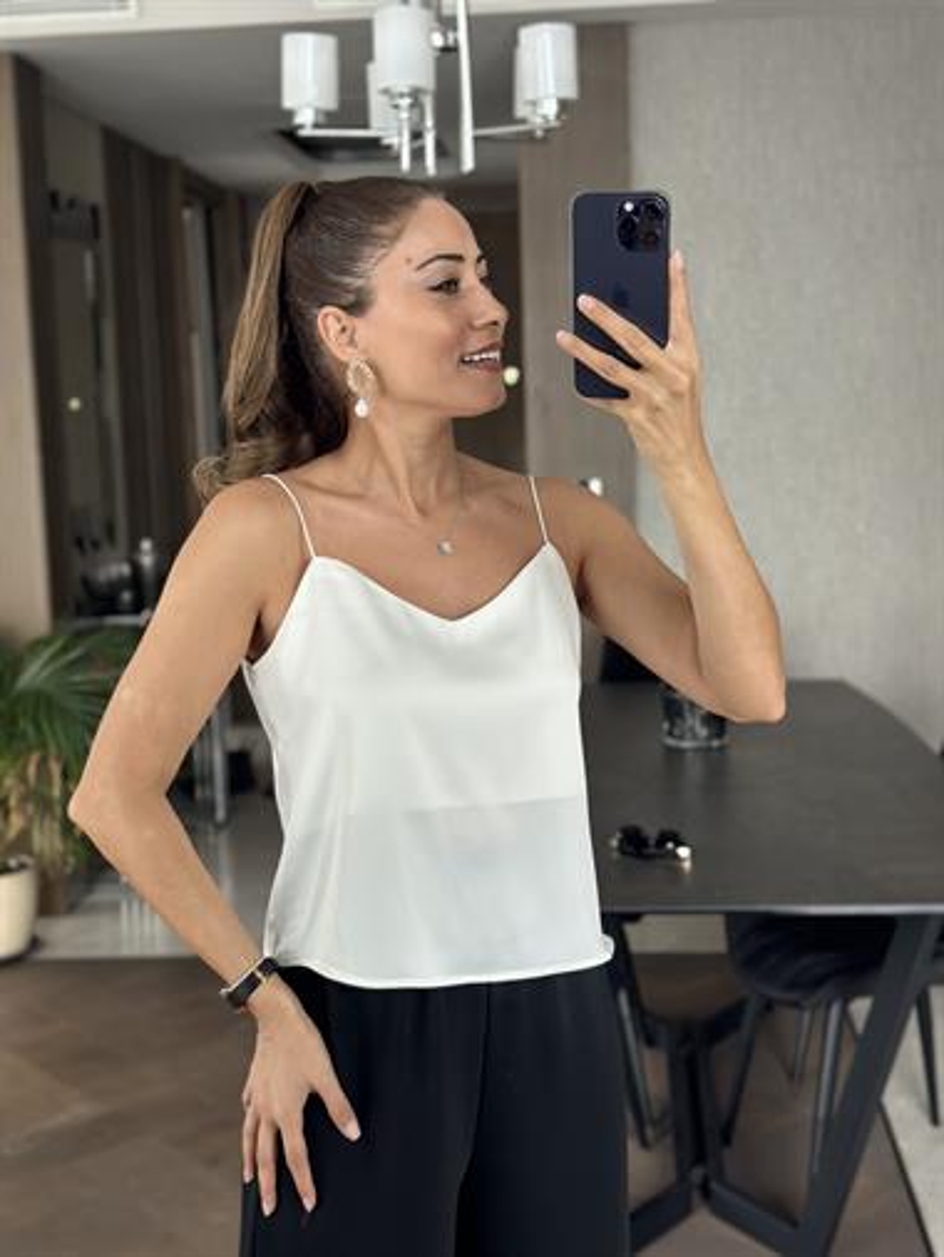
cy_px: 628
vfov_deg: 39.6
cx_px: 472
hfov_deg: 30.3
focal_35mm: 48
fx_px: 1744
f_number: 1.78
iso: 200
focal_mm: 6.86
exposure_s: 1/60
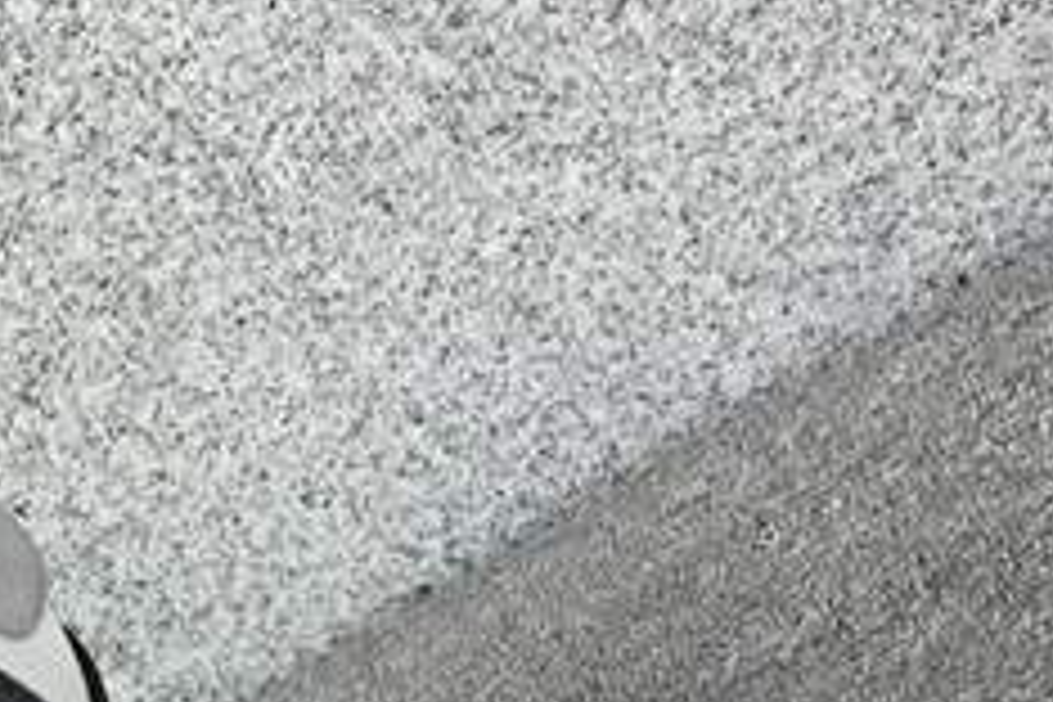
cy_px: 781
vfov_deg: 10.9
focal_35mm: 124
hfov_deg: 16.0
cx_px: -158
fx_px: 3627
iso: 25
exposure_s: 1/120
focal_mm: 3.3
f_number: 2.4
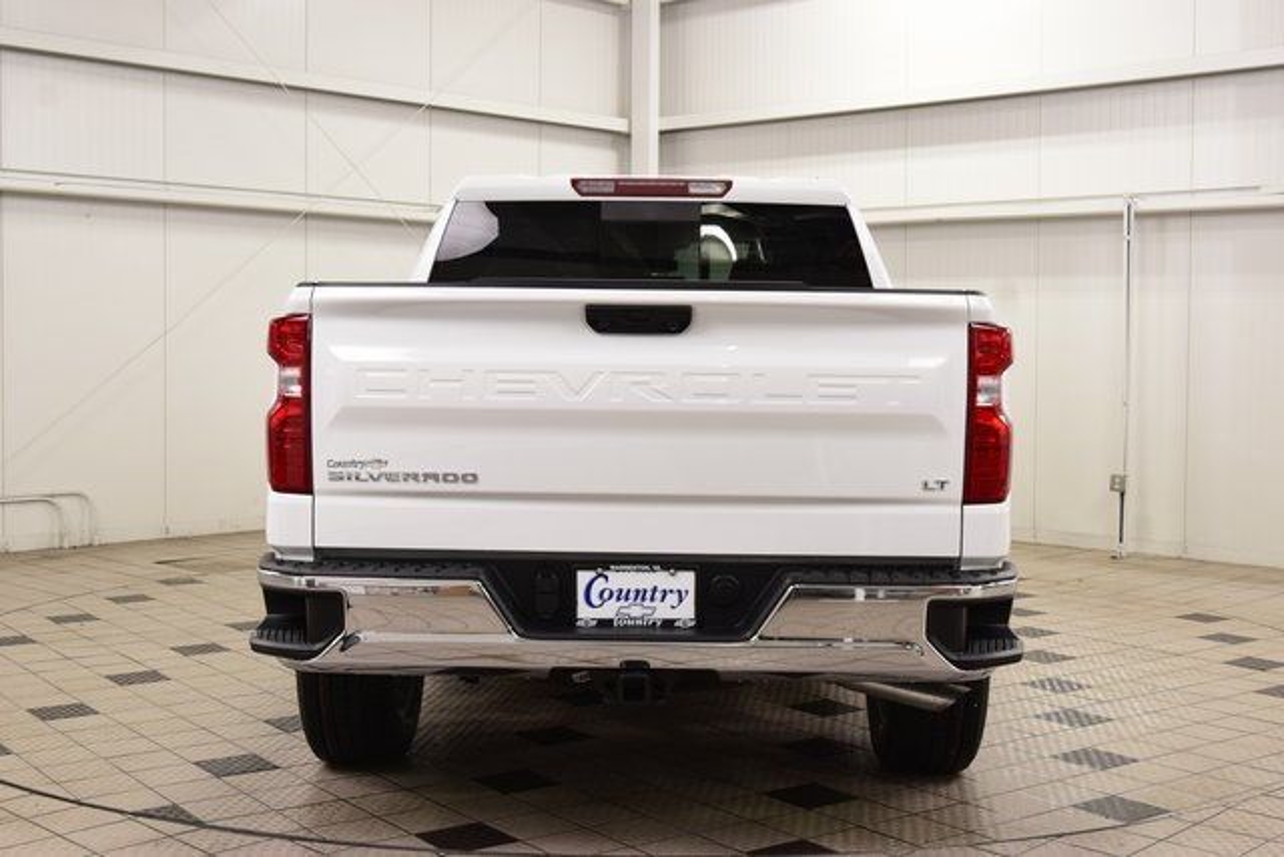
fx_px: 1659
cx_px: 642
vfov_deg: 29.0
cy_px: 428
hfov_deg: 42.3
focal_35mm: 46
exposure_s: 1/30
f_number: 7.1
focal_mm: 31
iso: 640
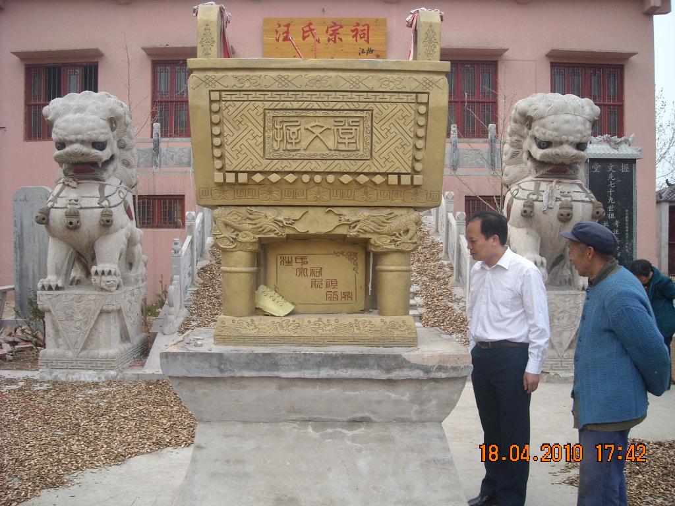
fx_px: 682
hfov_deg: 52.6
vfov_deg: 40.7
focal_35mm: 35
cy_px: 253
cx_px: 338
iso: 64
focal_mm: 5.7
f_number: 2.8
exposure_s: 1/148
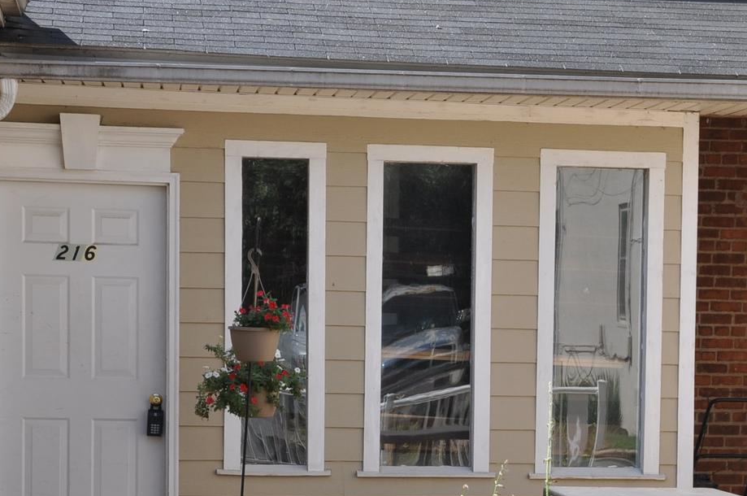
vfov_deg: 10.7
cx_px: 553
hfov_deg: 16.1
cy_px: 479
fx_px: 2632
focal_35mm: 127
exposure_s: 1/250
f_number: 8
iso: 200
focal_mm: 38
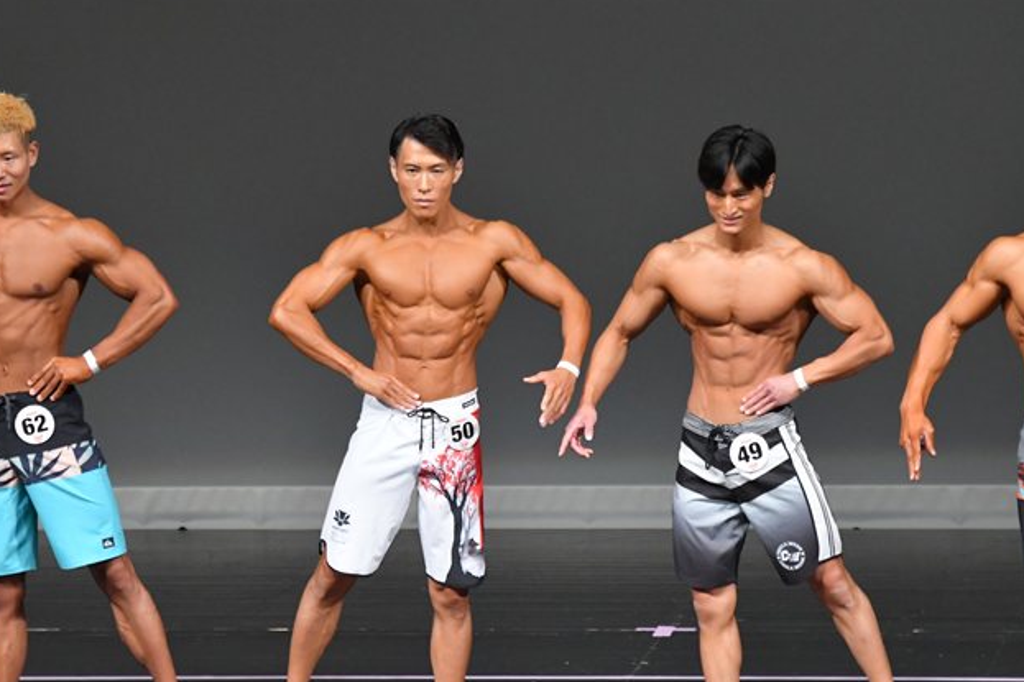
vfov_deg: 3.7
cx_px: 456
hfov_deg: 5.5
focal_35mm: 373
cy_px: 412
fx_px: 10606
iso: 4000
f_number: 5.6
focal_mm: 200
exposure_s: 1/400
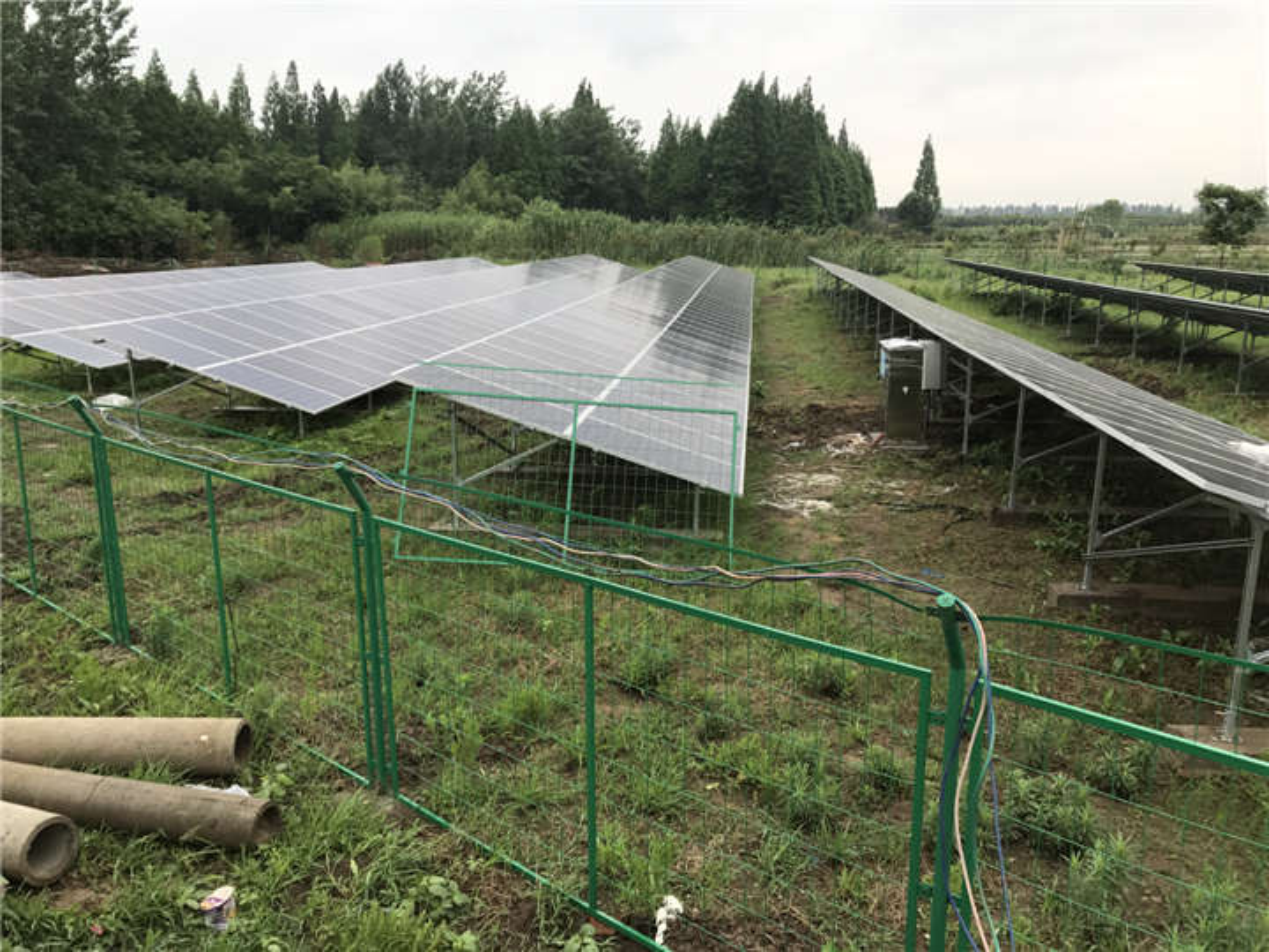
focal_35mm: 28
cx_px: 634
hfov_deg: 63.4
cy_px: 476
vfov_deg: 49.7
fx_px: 1026
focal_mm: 3.99
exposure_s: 1/311
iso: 20
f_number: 1.8
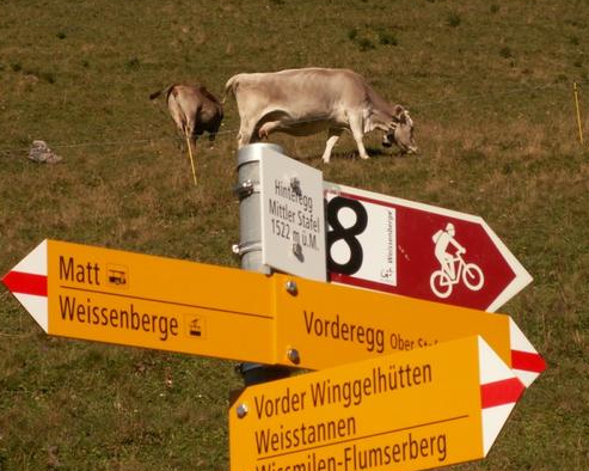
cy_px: 236
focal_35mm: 156
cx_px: 296
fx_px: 2718
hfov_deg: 12.4
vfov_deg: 9.9
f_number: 8
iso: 50
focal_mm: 20.14
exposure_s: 1/250
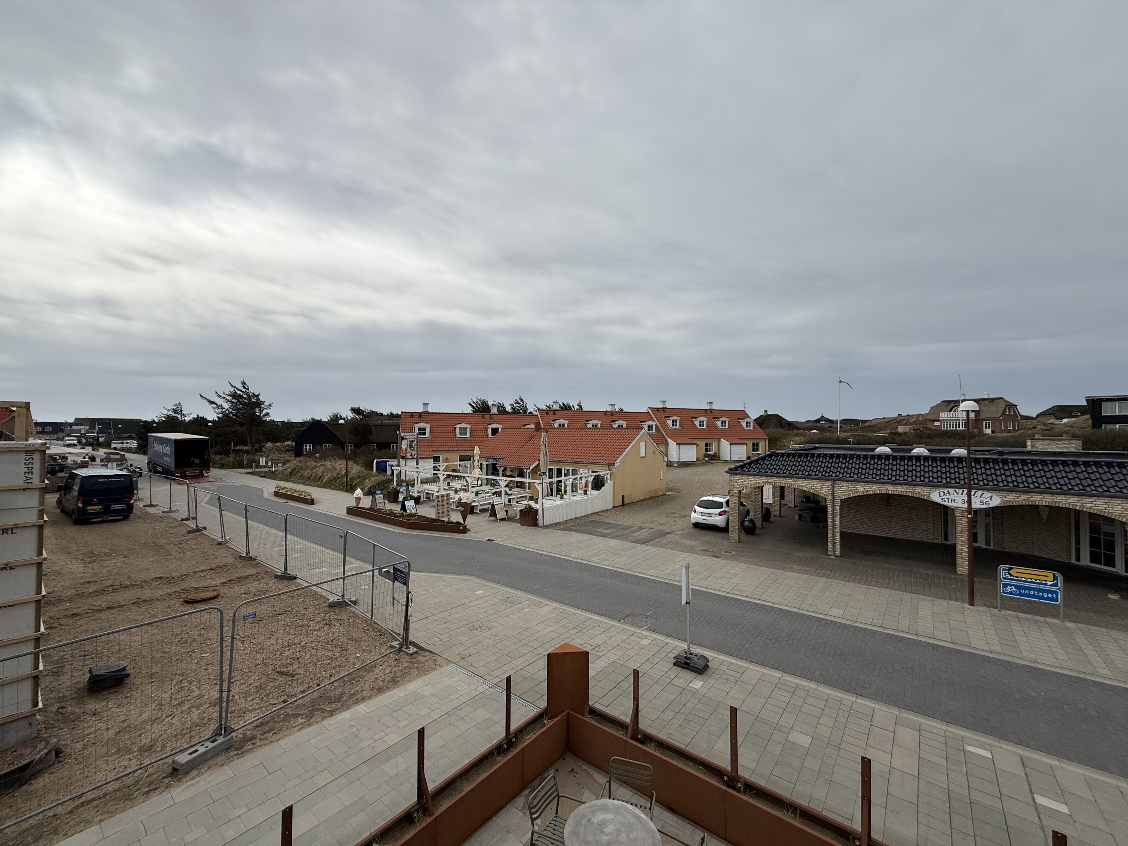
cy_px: 423
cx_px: 564
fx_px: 456
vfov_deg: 85.7
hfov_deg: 102.1
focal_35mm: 14
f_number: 2.2
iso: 50
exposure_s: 1/5155
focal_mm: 2.22
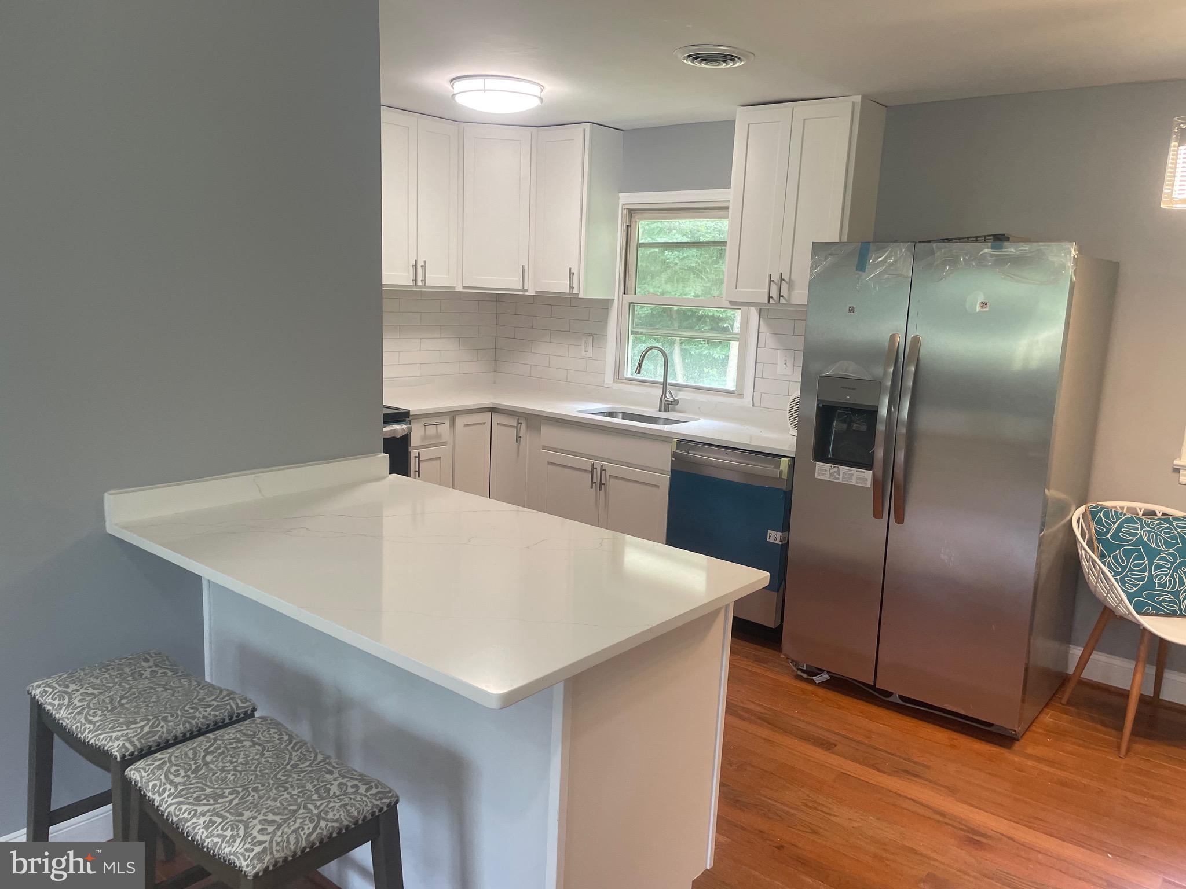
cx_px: 593
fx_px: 891
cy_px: 444
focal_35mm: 26
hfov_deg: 67.3
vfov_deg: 53.1
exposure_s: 1/120
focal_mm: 4.2
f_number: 1.6
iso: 125
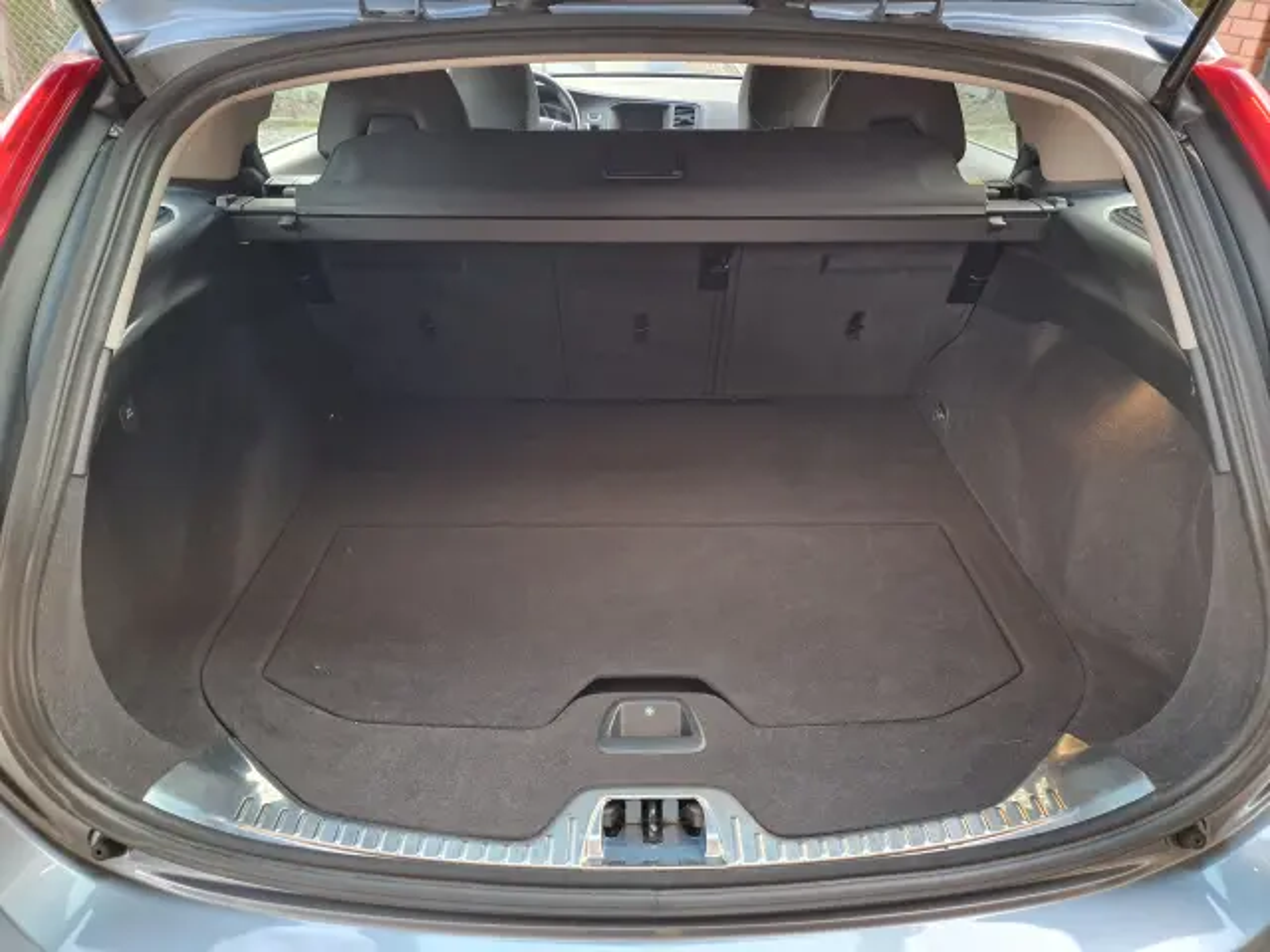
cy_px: 476
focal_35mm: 23
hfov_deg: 73.9
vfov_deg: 58.9
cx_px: 635
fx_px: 844
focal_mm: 6.4
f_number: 1.8
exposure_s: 1/50
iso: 500
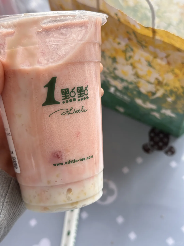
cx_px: 92
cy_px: 123
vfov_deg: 39.7
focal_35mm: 48
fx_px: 340
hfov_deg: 30.3
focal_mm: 6.86
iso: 80
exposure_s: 1/93
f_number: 1.78
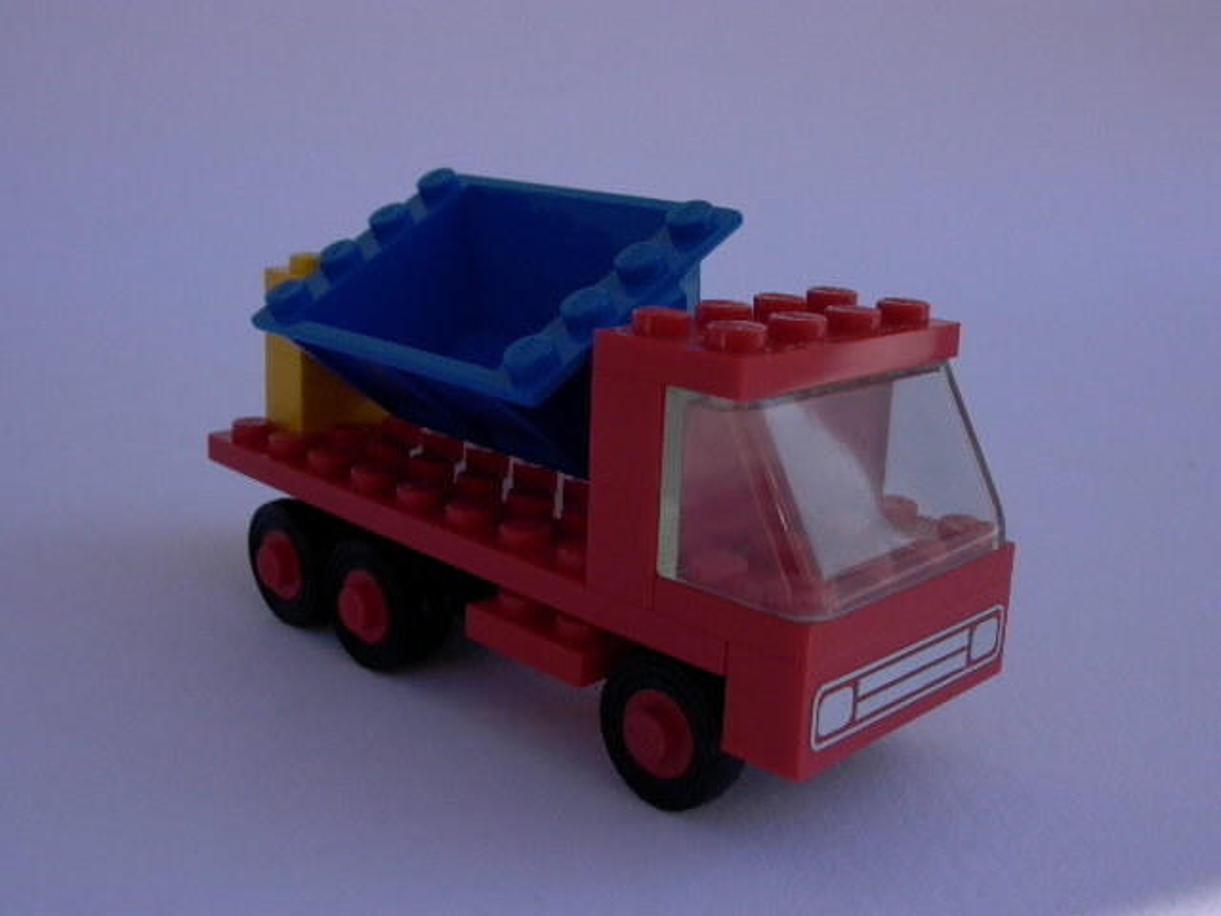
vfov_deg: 37.7
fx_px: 1340
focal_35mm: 38
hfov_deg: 49.0
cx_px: 610
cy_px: 458
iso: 100
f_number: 5.58
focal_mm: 8.19
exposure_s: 1/652
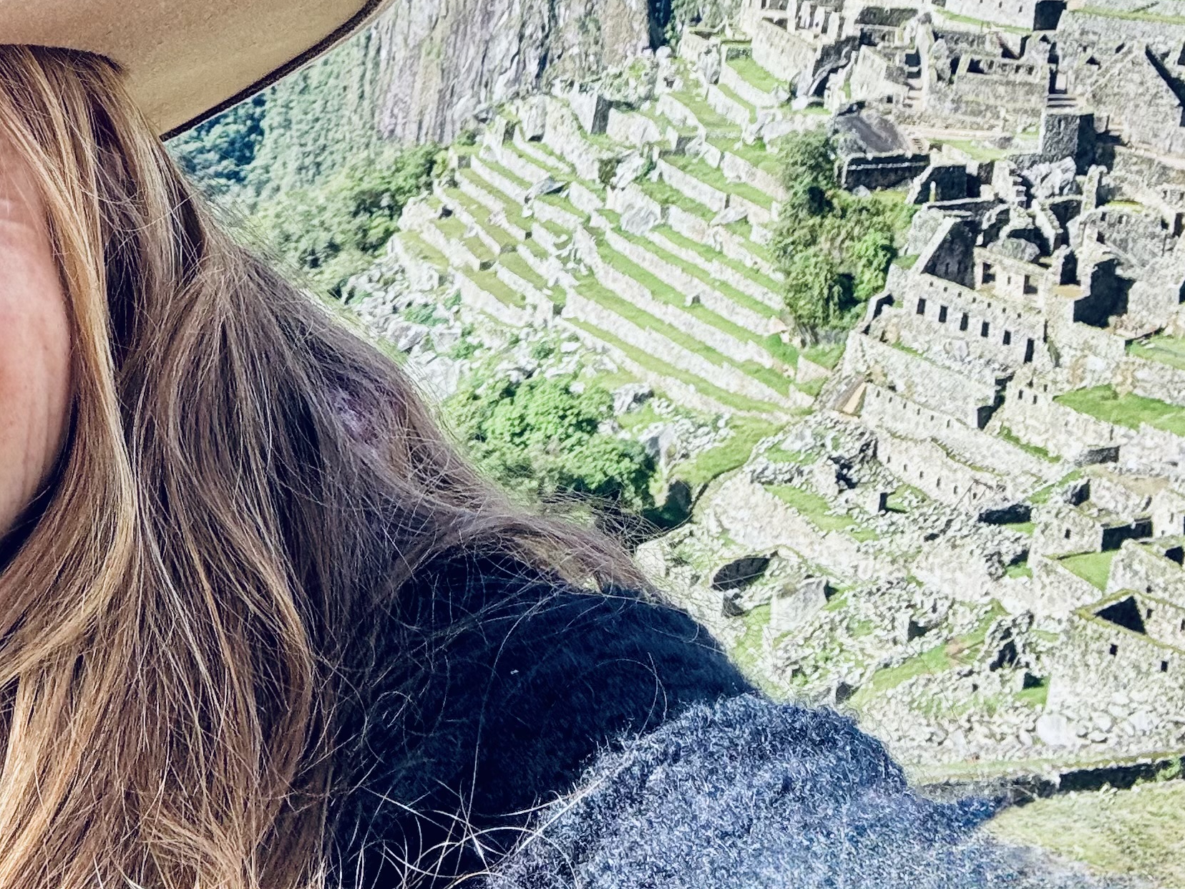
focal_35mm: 56
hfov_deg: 32.9
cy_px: -83
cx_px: 160
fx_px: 1917
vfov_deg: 24.4
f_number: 1.9
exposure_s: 1/376
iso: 25
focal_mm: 2.69
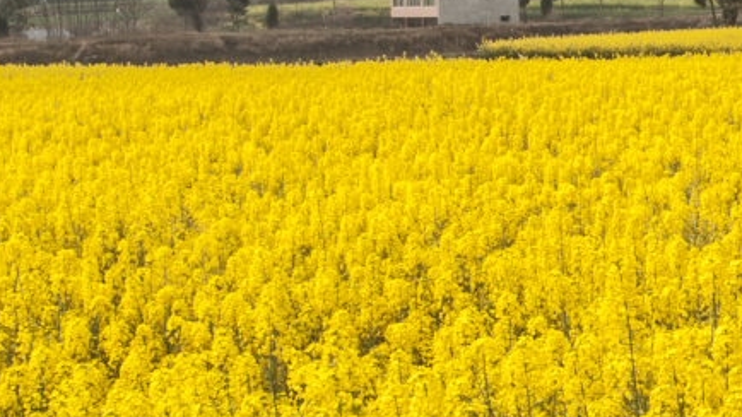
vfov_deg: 11.6
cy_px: 204
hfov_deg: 19.9
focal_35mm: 104
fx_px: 2046
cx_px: 745
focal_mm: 28
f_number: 29
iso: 100
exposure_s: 1/20
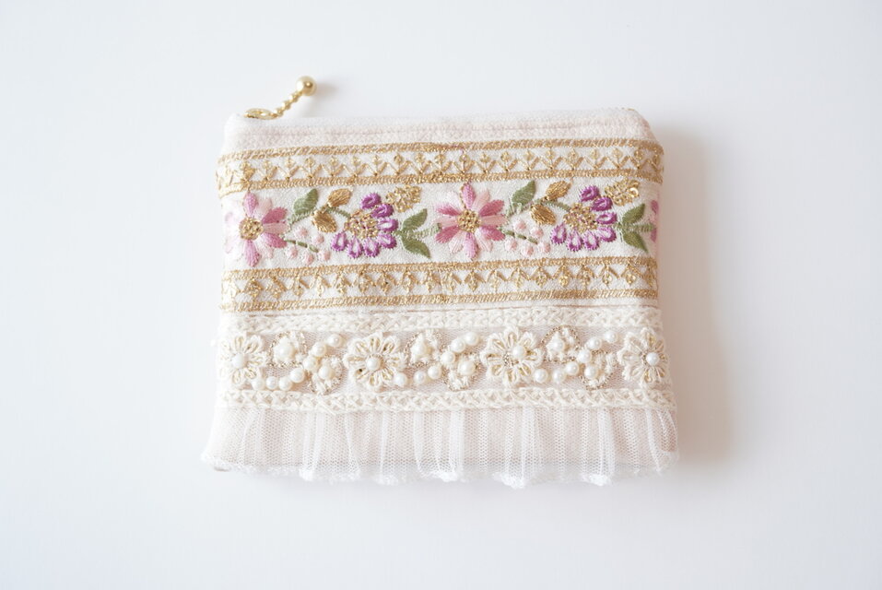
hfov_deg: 43.6
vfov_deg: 29.9
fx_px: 1103
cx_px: 441
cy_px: 295
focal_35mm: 45
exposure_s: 1/50
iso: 400
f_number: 5.6
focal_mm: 30
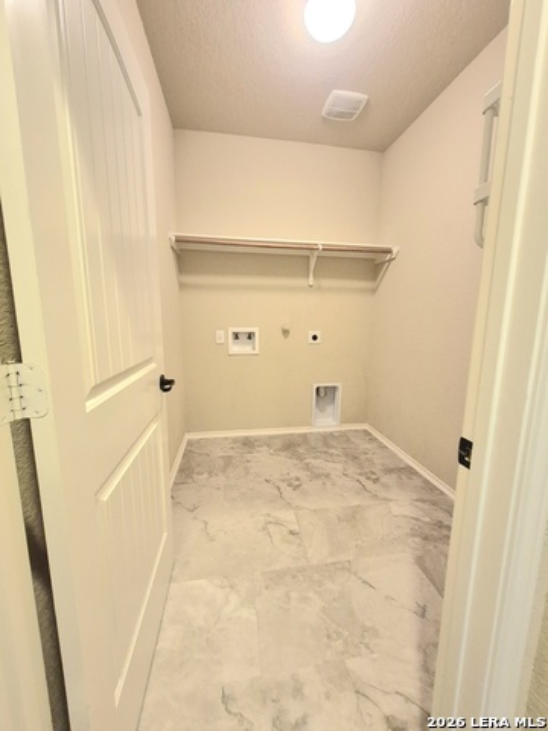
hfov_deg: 89.9
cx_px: 274
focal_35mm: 13
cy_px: 366
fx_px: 274
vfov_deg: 106.2
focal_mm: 1.74
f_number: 2.2
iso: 640
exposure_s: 1/60.2
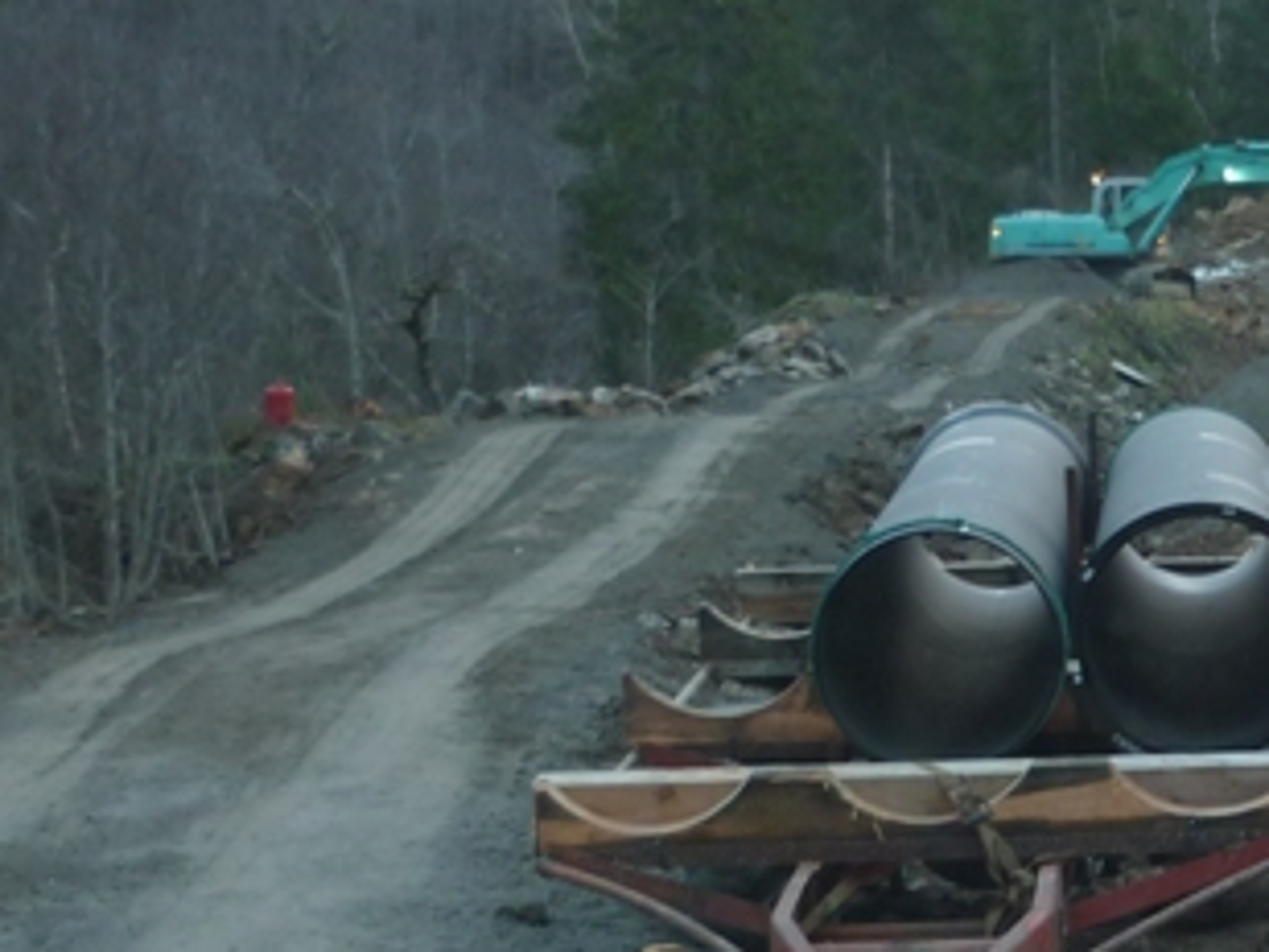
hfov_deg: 16.1
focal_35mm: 119
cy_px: 598
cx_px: 1353
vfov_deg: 12.4
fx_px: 4362
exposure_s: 1/8
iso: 80
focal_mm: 6.4
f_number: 3
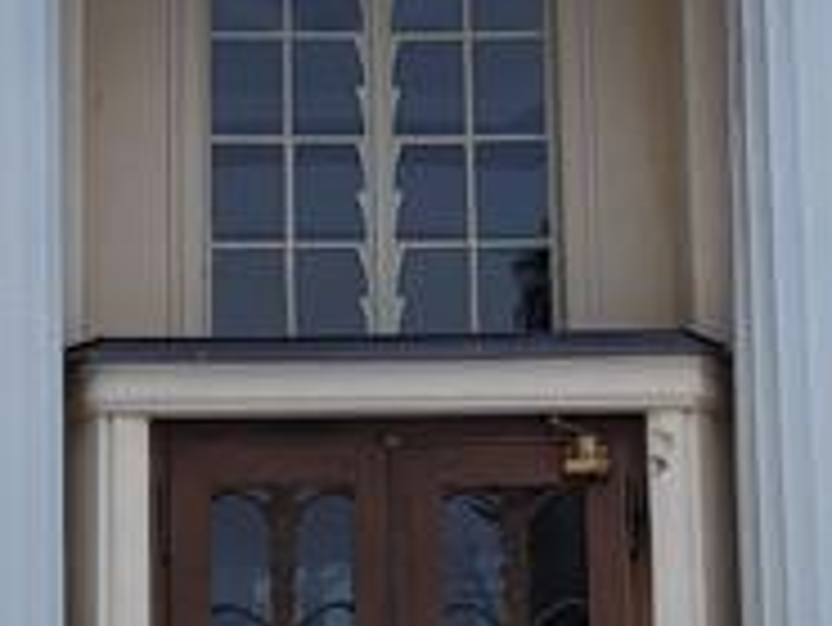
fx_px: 3463
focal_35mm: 144
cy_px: 207
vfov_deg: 10.3
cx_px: 319
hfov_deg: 13.7
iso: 64
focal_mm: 5.4
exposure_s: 1/100
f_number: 1.8
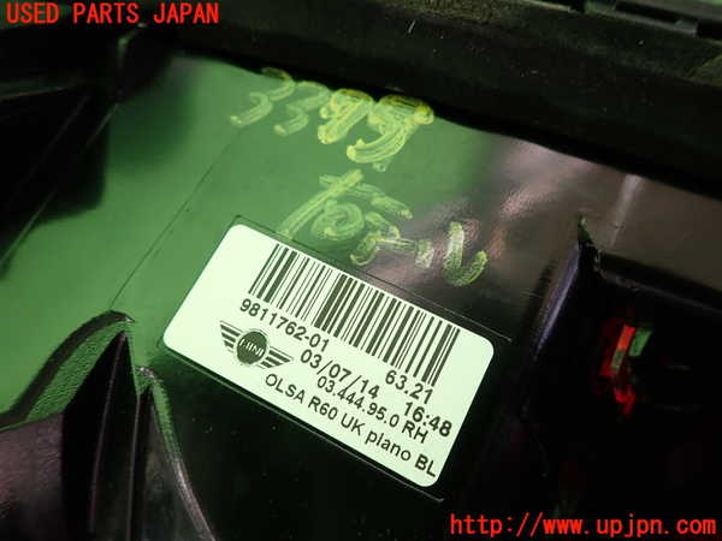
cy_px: 270
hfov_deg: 69.4
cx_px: 361
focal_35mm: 25
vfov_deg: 54.9
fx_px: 521
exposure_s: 1/60
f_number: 2
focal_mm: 4.5
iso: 125
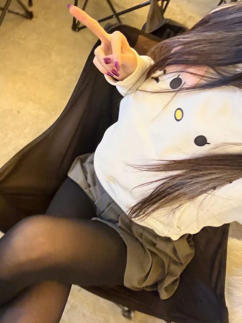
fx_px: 280
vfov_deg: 60.0
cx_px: 121
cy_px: 162
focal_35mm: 30
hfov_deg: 46.8
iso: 500
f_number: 1.9
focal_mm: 2.69
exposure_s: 1/20
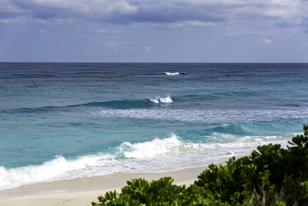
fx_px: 668
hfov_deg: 26.0
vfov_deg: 17.5
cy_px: 103
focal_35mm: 78
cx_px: 154
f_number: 5
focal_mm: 78
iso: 400
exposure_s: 1/4000
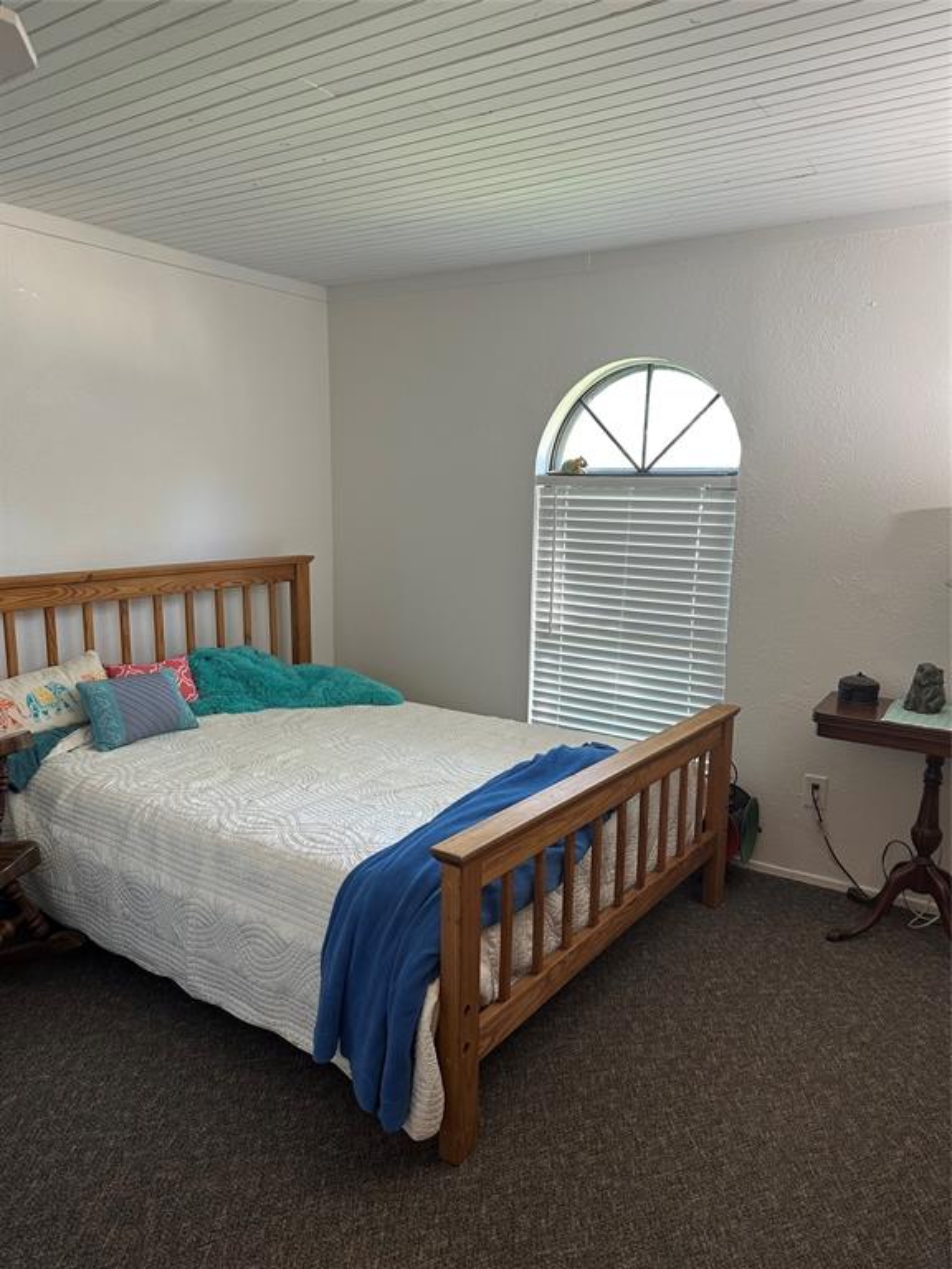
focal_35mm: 24
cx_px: 476
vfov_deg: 71.6
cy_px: 634
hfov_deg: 56.8
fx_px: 880
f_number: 1.78
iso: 160
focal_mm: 6.86
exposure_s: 1/60
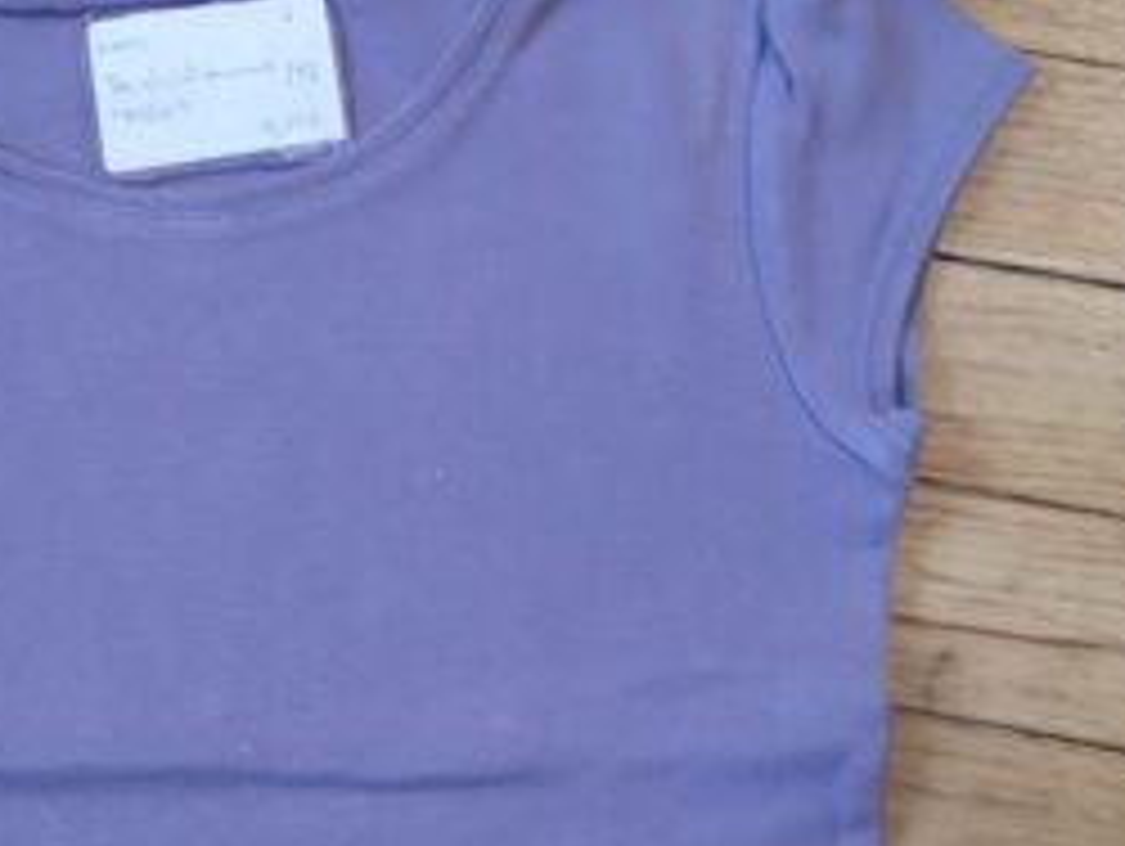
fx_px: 2245
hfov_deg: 27.7
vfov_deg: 21.2
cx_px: 256
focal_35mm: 69
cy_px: 644
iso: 400
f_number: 1.8
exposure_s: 1/25.7
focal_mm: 3.95
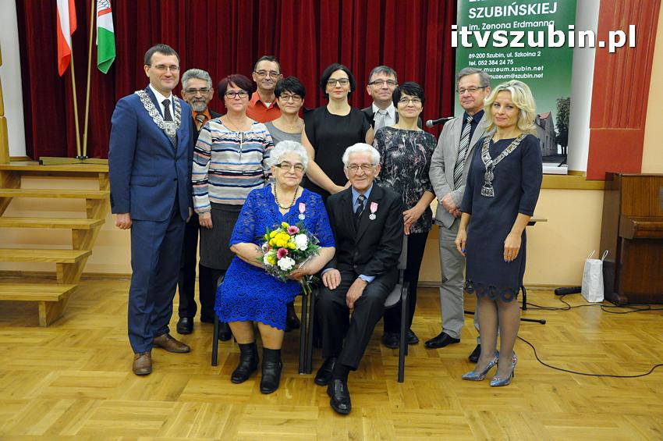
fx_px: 607
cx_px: 332
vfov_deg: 39.9
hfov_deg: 57.3
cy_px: 220
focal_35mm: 33
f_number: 5.6
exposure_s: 1/80
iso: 2500
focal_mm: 22
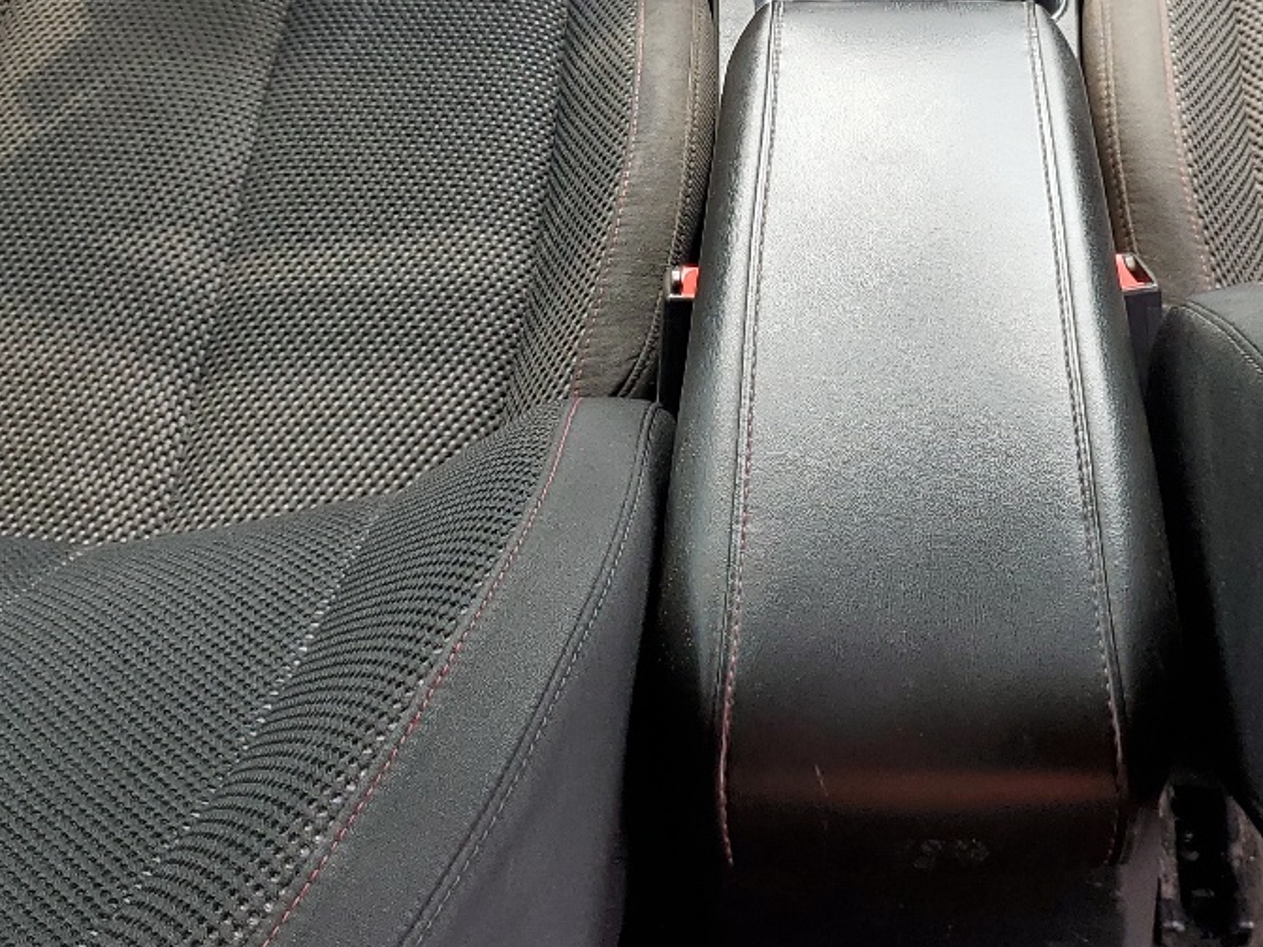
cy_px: 60
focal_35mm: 62
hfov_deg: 30.8
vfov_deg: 22.9
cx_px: 890
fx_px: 2262
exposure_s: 1/147
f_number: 1.5
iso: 50
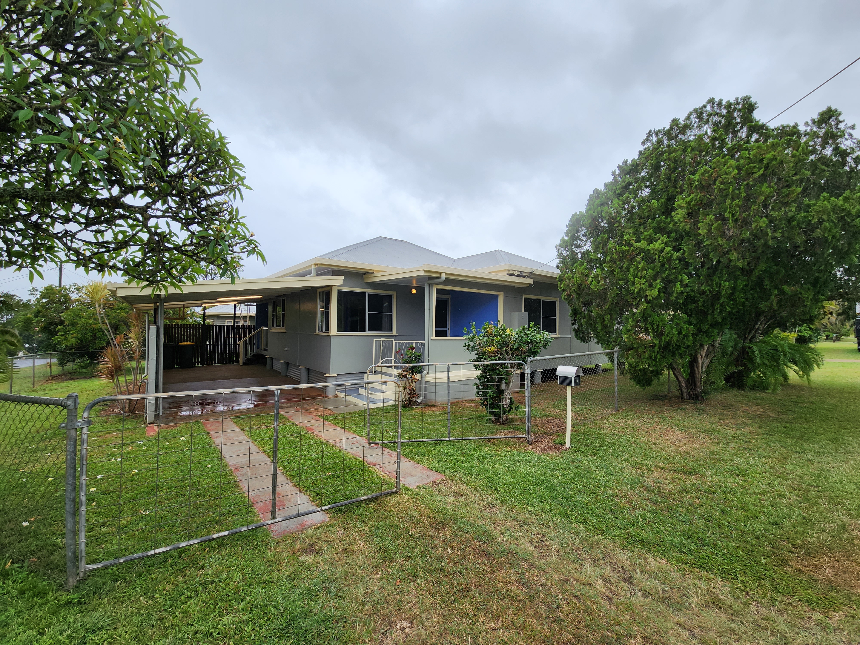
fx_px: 323
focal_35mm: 13
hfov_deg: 106.2
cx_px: 430
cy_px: 322
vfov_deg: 89.9
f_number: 2.2
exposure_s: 1/1076
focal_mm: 2.2
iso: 50
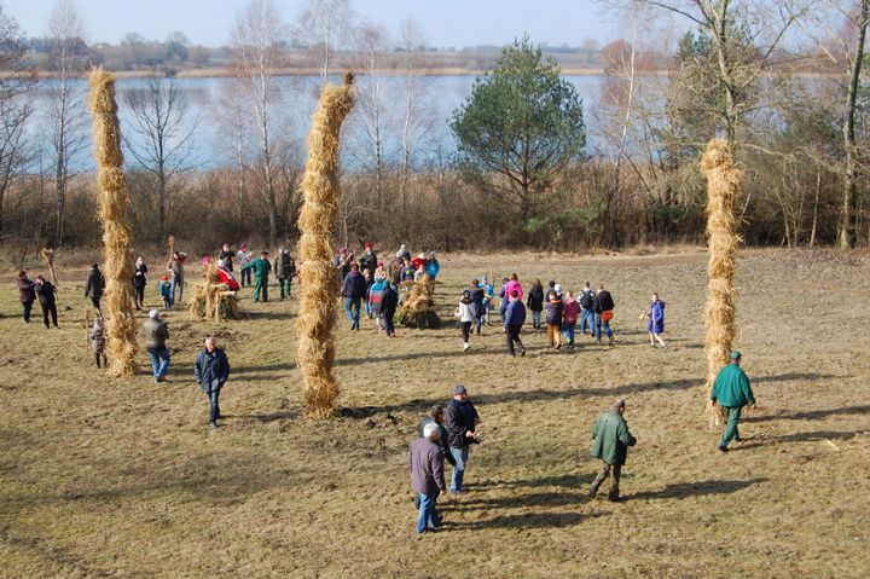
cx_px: 435
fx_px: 1123
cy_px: 290
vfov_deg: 28.9
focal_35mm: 46
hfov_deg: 42.4
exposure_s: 1/250
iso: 200
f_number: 8
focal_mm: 31
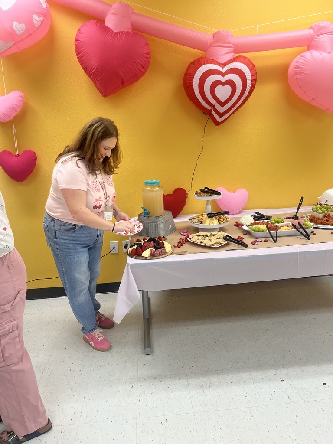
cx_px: 166
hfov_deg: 53.1
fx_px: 333
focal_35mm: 26
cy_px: 222
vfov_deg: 67.3
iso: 100
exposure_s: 1/120
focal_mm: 5.1
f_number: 1.6
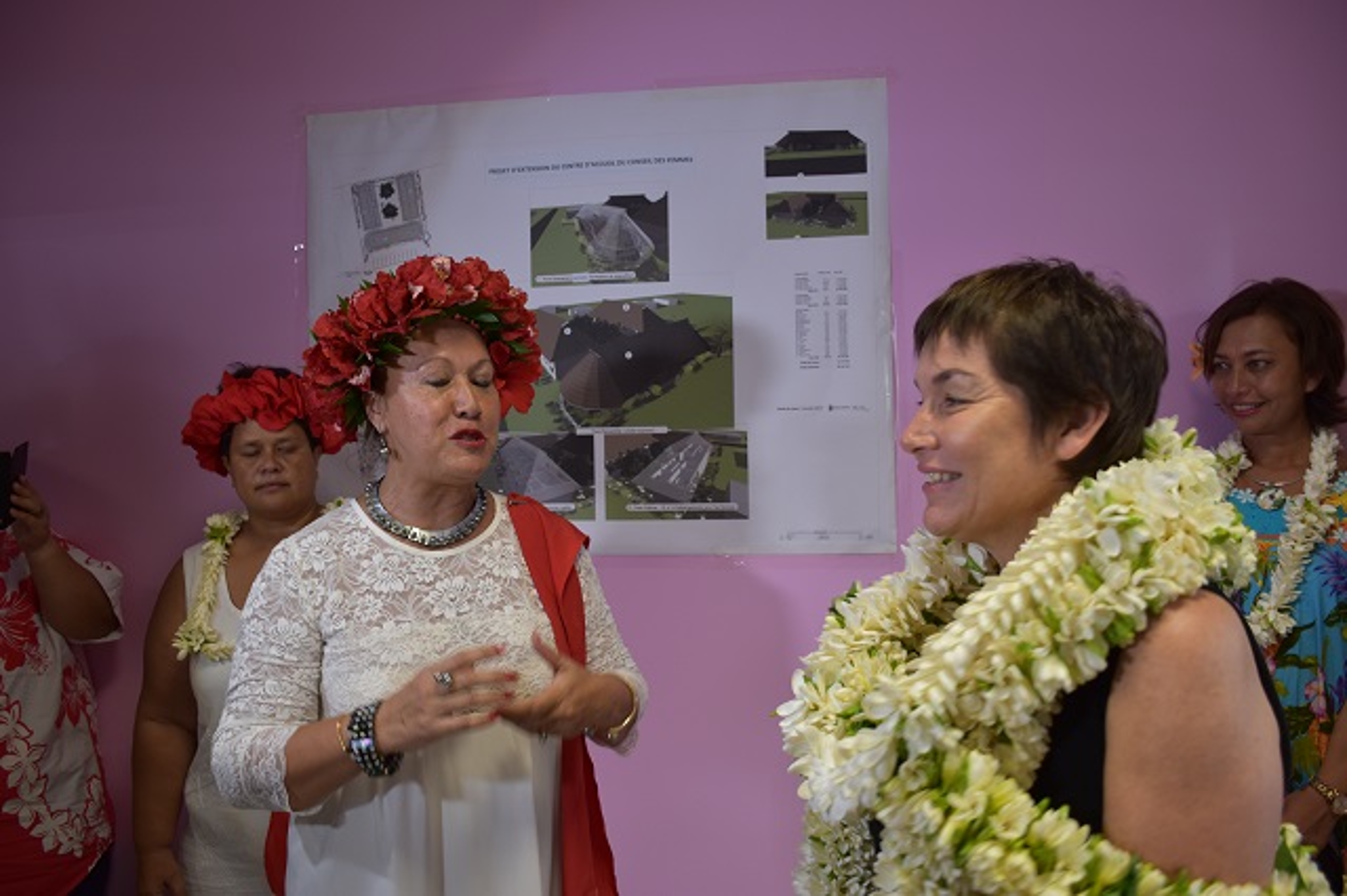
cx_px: 674
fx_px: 1010
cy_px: 448
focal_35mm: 27
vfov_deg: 47.9
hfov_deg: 67.4
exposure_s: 1/60
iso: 400
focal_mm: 18
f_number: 4
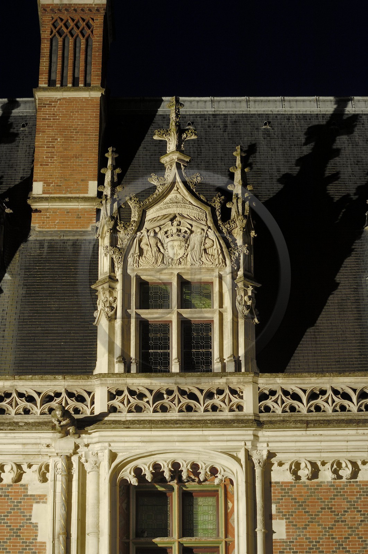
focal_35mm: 105
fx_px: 1615
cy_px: 277
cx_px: 184
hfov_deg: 13.0
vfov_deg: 19.5
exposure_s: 4.5
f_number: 5.6
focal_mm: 70
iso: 100
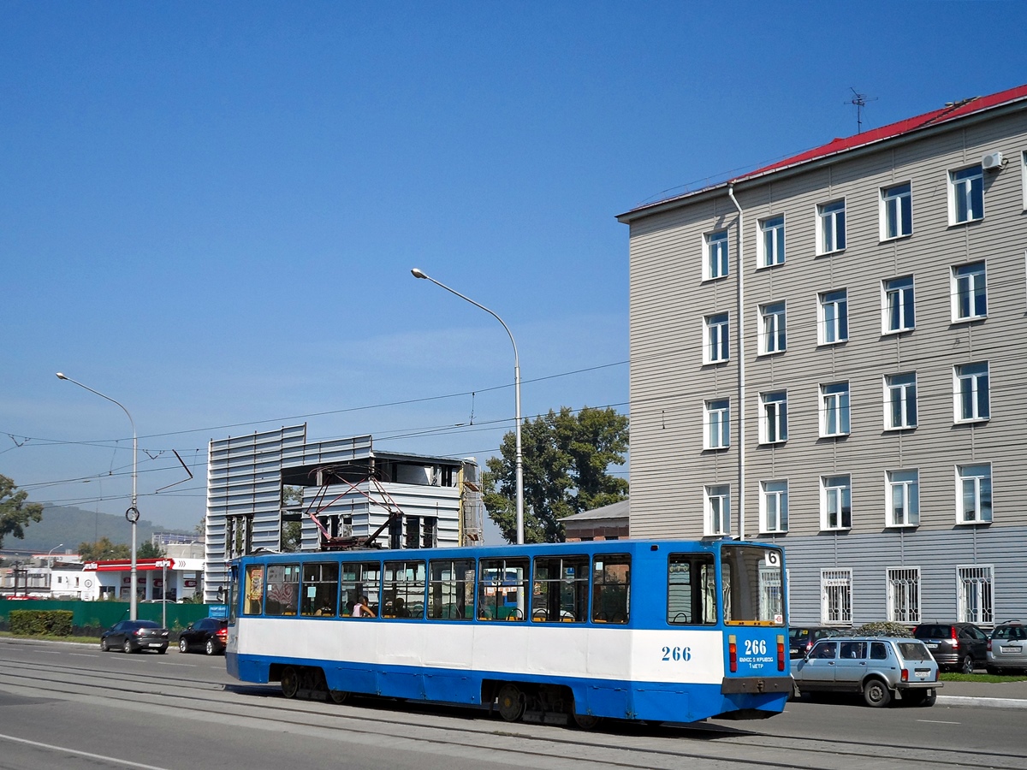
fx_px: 1068
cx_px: 514
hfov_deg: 51.4
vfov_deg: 39.7
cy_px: 385
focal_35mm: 36
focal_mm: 6.5
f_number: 3
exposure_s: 1/1500
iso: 80
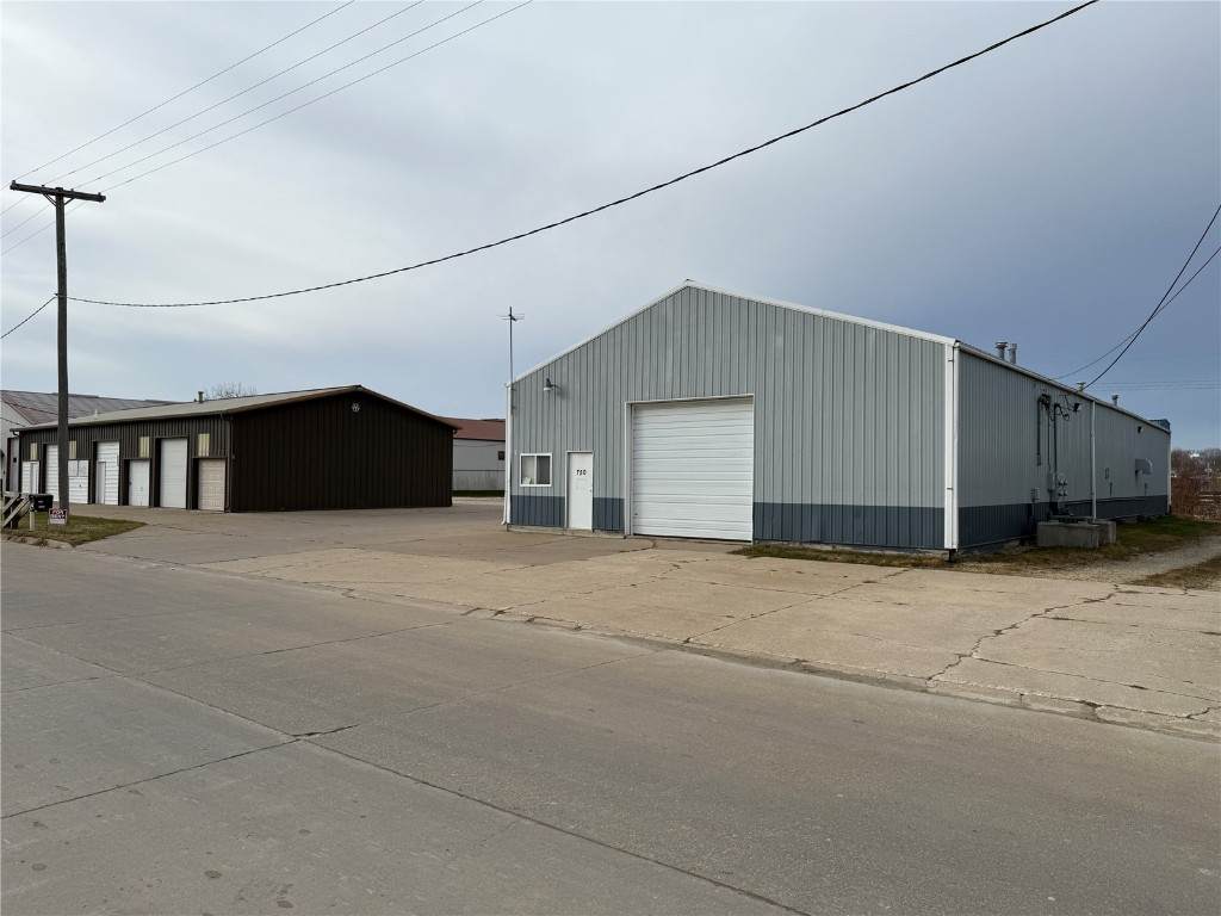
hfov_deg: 71.6
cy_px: 458
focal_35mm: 24
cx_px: 610
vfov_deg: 56.8
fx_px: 847
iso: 80
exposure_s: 1/5319
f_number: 1.78
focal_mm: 6.76
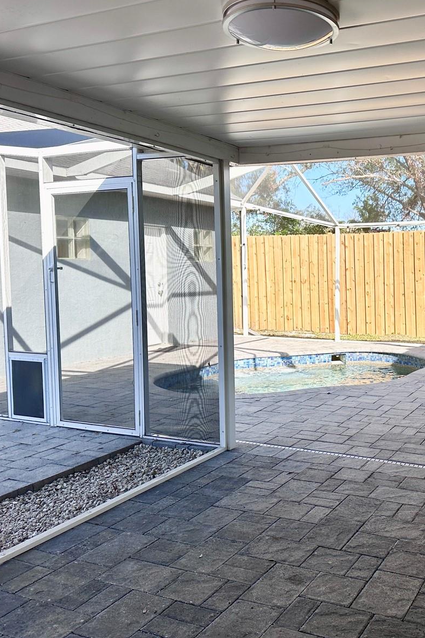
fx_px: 602
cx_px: 324
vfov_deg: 55.8
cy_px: 313
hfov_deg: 37.8
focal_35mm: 34
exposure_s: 1/1241
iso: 80
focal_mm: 6.86
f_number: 1.78
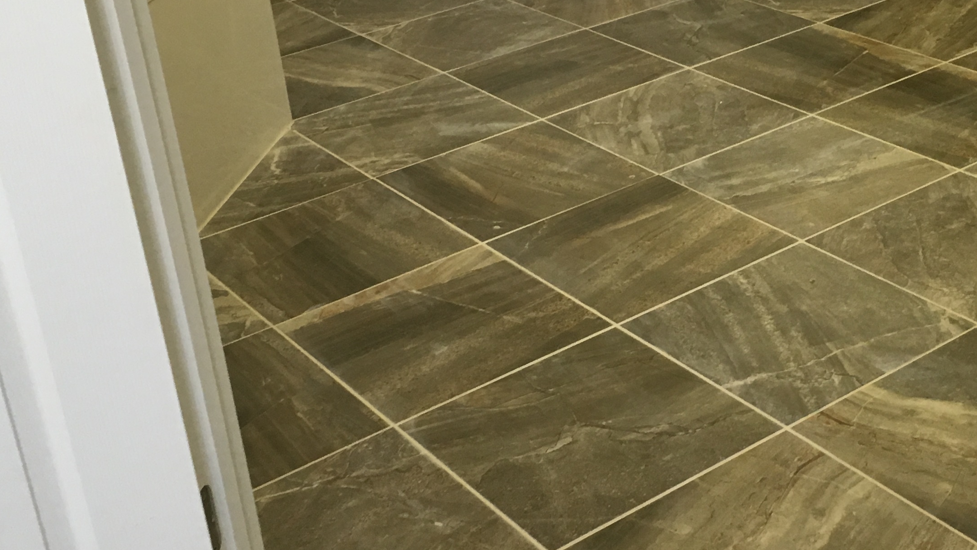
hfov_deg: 35.0
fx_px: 1529
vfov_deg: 20.3
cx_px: 678
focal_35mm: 59
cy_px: 181
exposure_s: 1/30
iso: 100
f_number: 2.2
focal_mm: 4.15
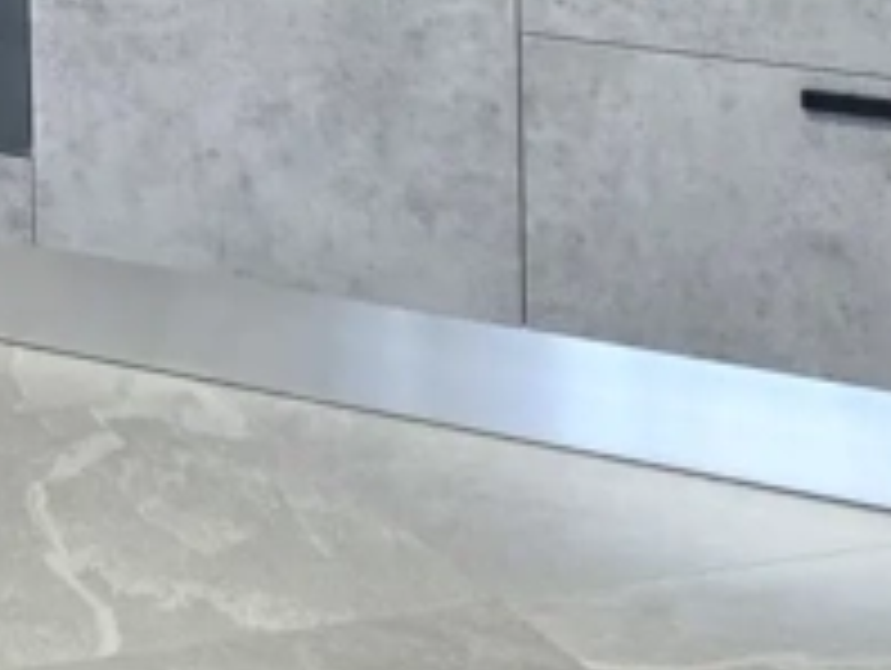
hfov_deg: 15.0
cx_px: -644
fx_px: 2989
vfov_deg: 11.7
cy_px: -607
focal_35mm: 116
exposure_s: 1/100
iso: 200
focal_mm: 6.3
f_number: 1.7
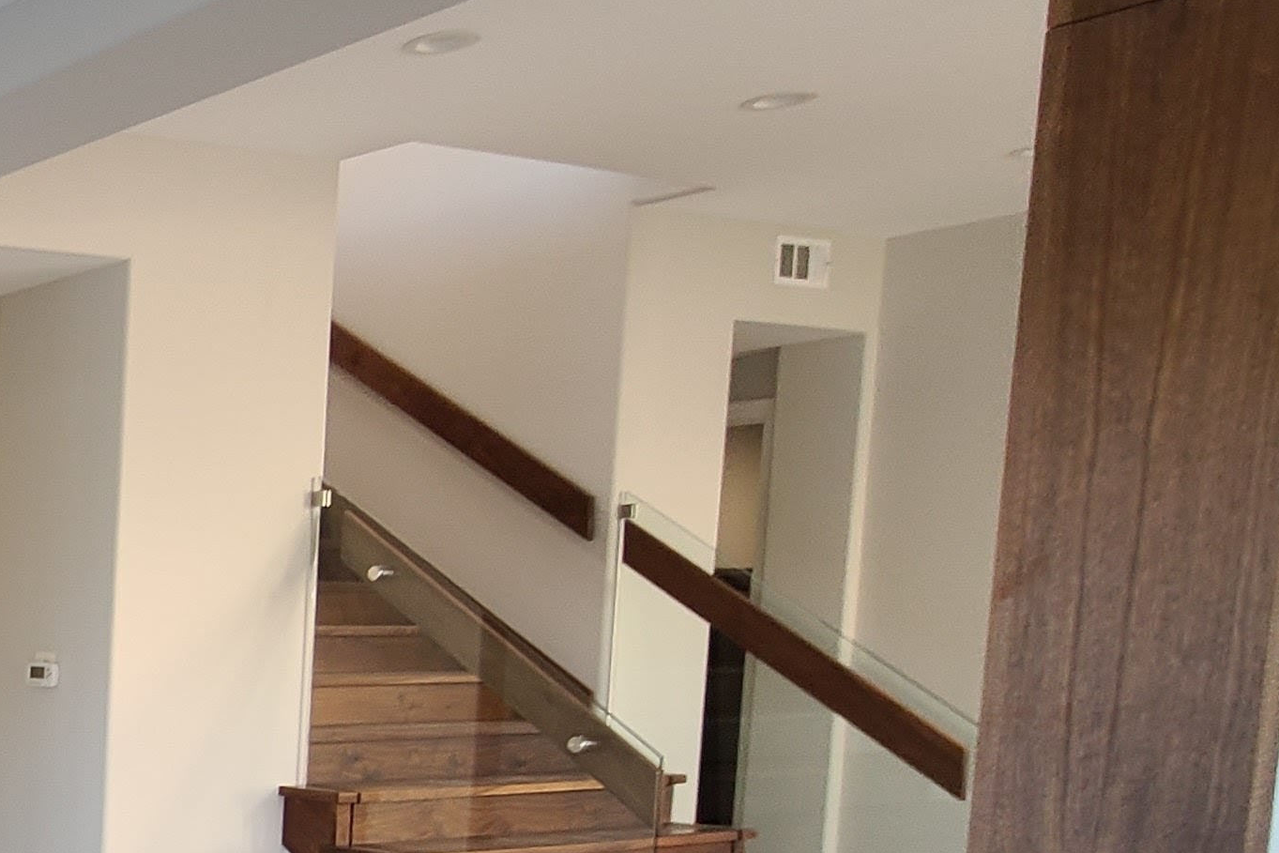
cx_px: -576
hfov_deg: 30.5
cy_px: 756
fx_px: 1421
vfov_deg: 31.9
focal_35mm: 40
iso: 125
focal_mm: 2.2
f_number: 2.2
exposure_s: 1/59
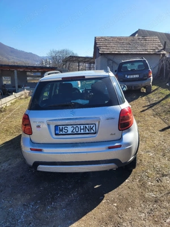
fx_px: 170
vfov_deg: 67.3
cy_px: 114
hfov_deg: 53.1
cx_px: 85
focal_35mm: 26
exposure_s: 1/1429
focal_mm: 5.4
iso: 40
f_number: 1.8
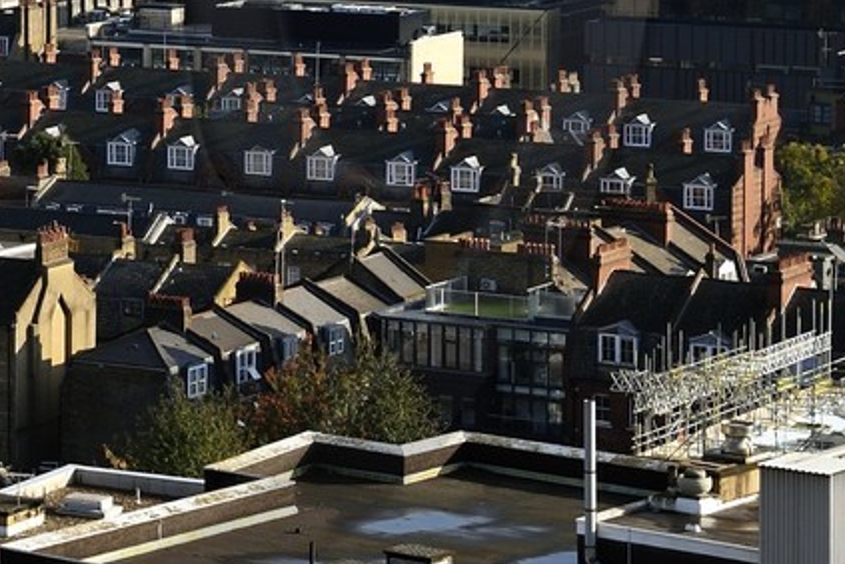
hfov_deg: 10.7
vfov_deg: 7.2
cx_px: -166
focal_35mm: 189
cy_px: -125
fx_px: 4436
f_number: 10
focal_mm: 50
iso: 200
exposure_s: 1/320
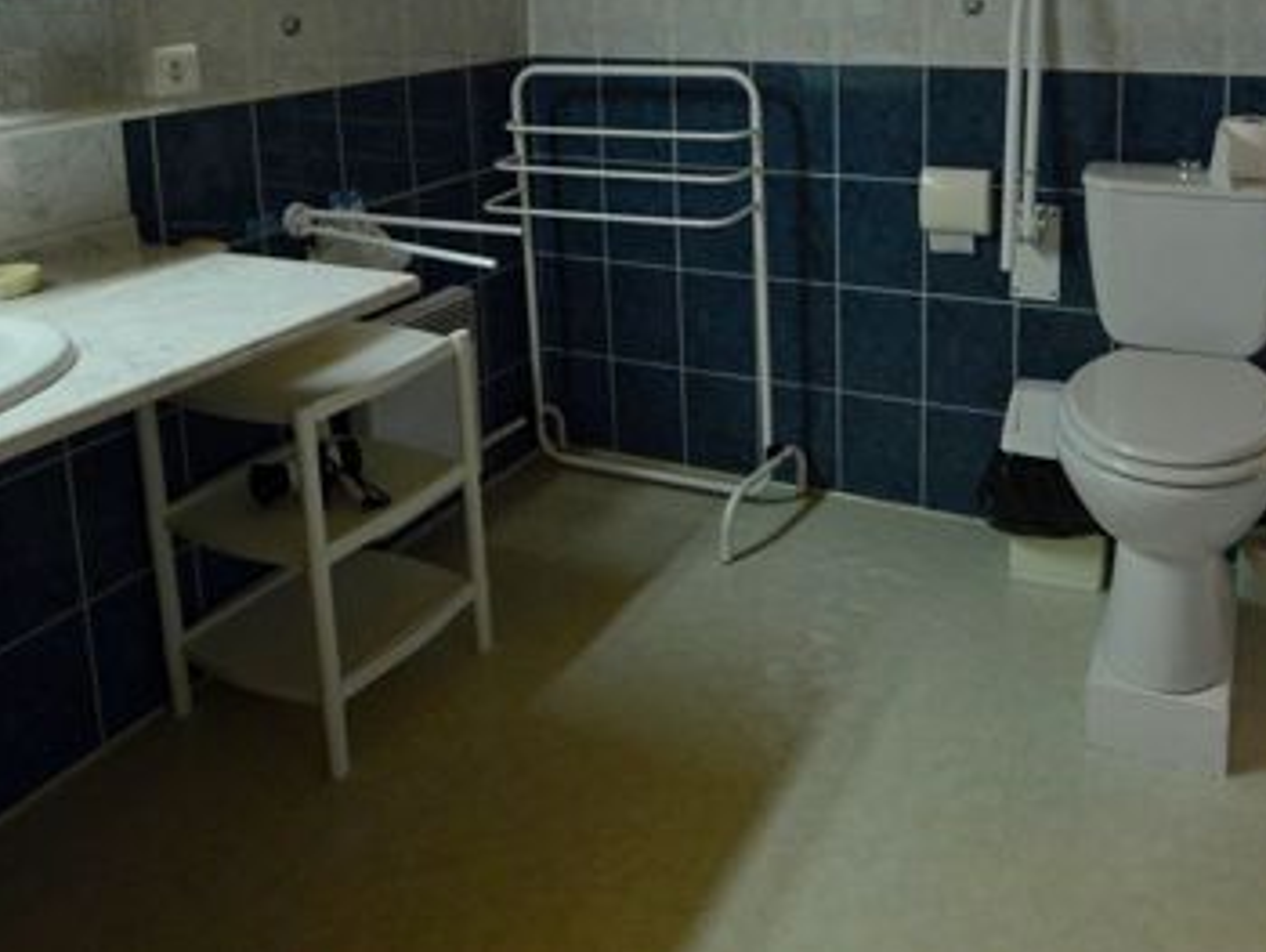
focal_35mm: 29
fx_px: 1061
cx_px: 798
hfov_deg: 60.7
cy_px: 112
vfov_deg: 44.4
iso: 560
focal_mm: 10
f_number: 3.5
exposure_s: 1/60
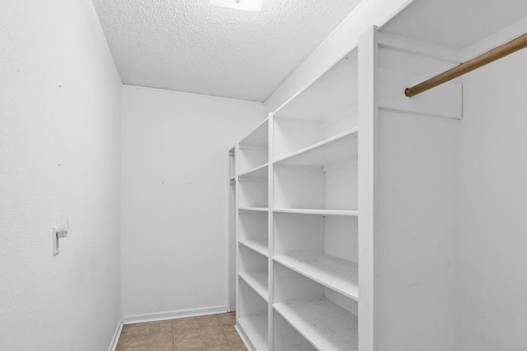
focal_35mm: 20
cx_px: 287
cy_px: 205
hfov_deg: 83.8
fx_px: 293
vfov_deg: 61.6
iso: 640
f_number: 8
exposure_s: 1/125
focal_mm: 10
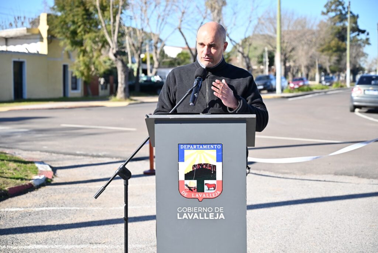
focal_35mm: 70
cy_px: 126
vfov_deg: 19.5
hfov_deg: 28.8
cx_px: 189
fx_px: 735
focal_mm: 70
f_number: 4
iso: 200
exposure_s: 1/800
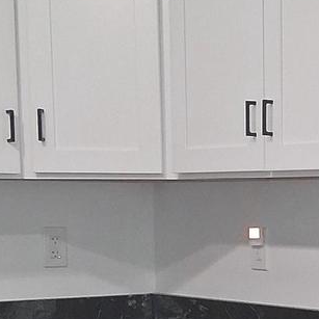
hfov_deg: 14.8
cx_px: 343
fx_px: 1199
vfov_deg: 14.7
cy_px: 367
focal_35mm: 115
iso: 25
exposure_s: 1/120
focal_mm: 3.98
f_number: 1.8
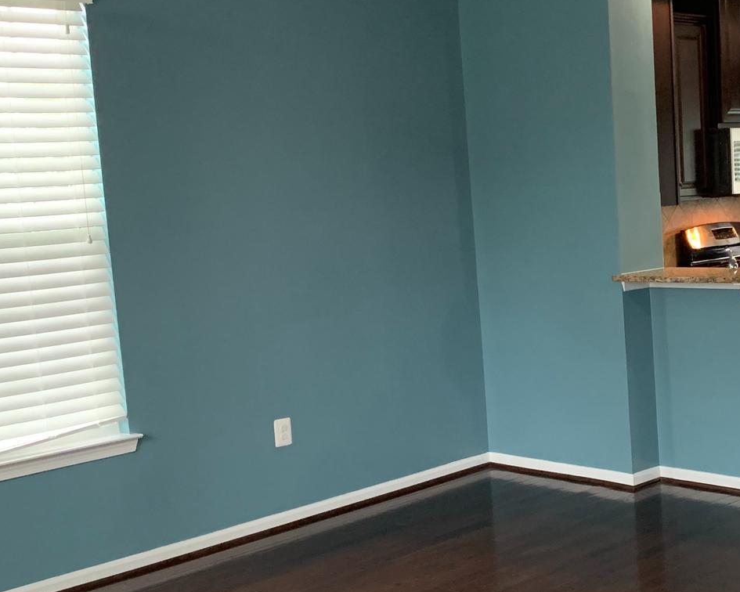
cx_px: 562
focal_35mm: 55
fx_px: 1205
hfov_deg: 33.4
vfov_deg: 27.6
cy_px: 321
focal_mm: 4.25
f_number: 1.8
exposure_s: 1/40
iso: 320
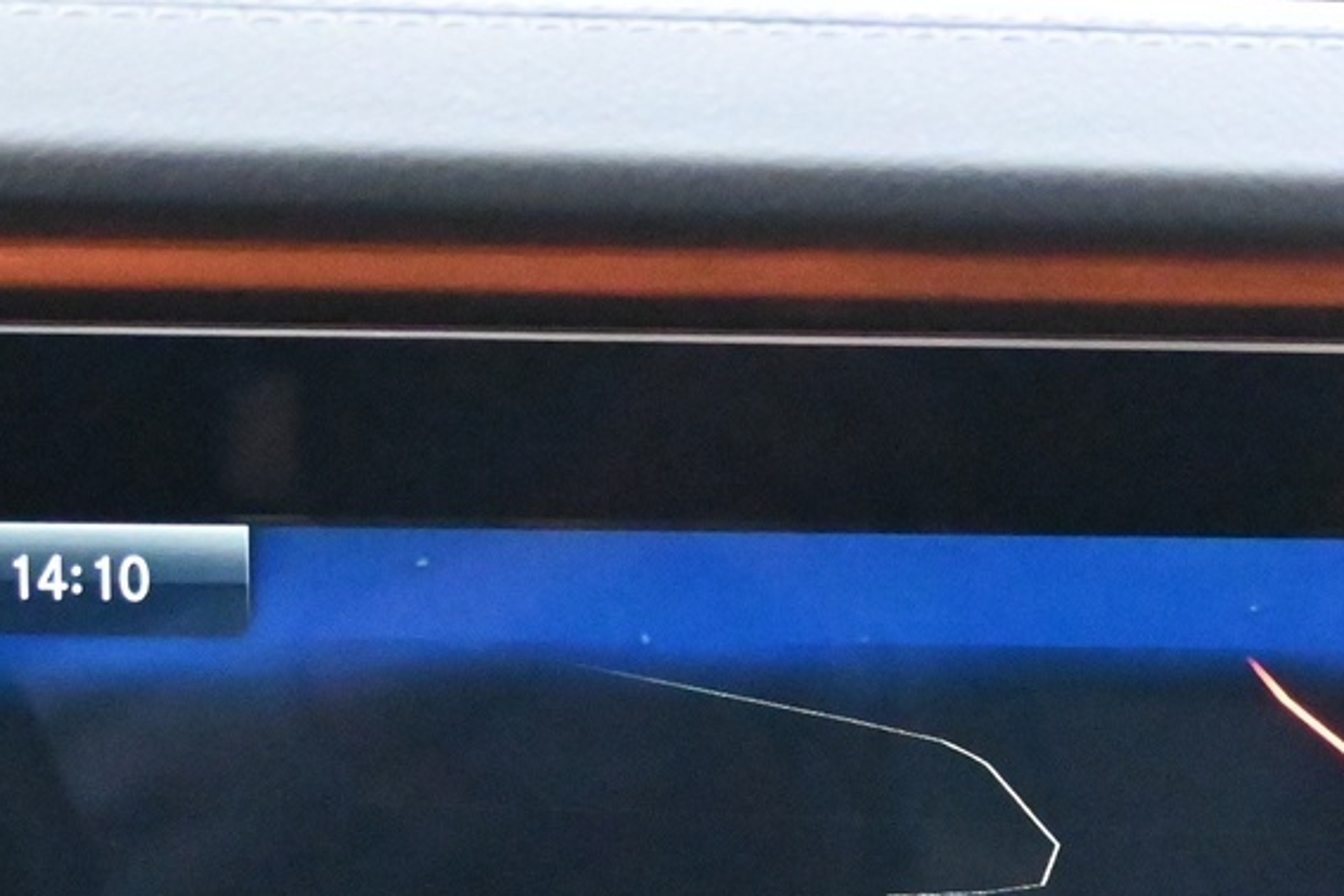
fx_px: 4480
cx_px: 1154
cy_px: 1050
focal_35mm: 120
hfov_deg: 16.9
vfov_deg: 11.2
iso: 12800
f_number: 4.5
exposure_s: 1/20
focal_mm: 28
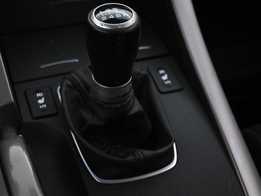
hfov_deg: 26.3
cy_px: 67
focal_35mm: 74
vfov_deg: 19.8
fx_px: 558
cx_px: 116
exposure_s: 1/50
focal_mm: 34
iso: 8000
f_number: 5
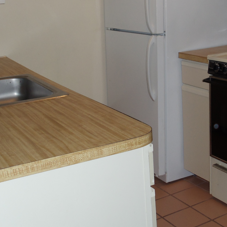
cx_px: 140
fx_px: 608
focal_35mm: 82
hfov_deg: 21.1
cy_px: 86
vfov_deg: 21.1
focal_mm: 6
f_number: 3.5
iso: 100
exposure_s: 1/30
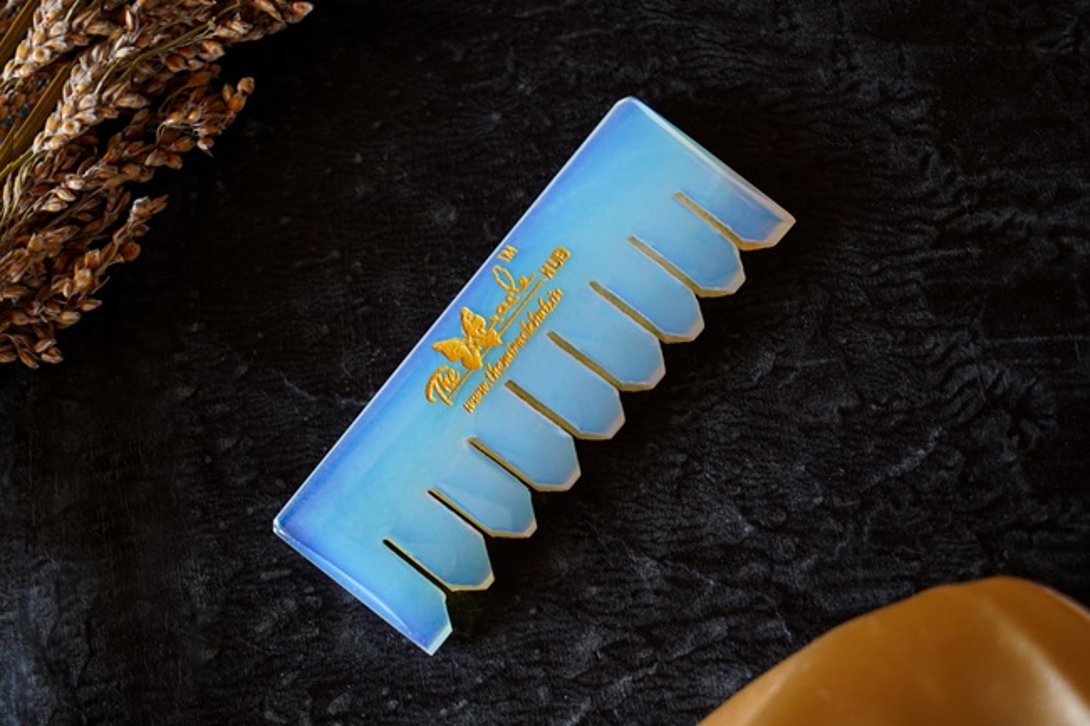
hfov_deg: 28.9
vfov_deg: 19.4
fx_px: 2119
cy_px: 363
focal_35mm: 70
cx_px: 545
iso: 1600
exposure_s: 1/100
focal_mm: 70
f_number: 5
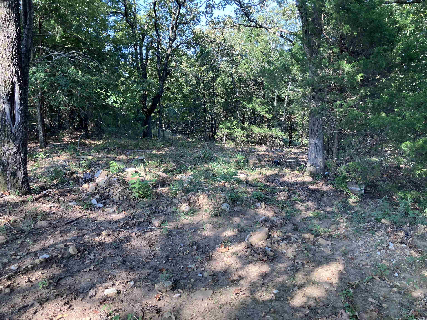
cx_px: 214
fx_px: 345
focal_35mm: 28
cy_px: 160
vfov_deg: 49.7
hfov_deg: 63.4
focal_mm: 3.99
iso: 25
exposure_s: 1/121
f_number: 1.8
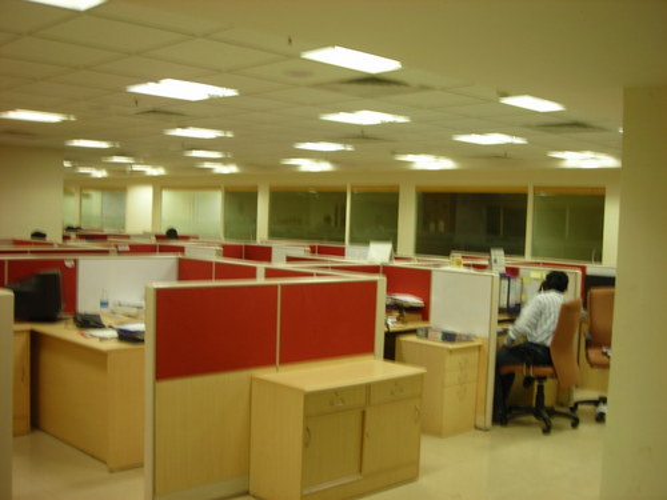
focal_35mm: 41
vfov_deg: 35.1
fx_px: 790
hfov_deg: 45.8
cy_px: 250
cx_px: 334
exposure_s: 1/5
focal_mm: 6.8
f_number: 3.3
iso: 50
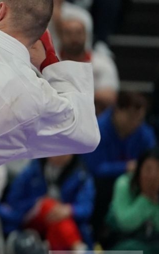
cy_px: 117
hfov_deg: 1.8
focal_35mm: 729
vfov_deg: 2.9
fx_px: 5047
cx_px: -246
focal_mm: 200
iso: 2000
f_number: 2.8
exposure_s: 1/1000
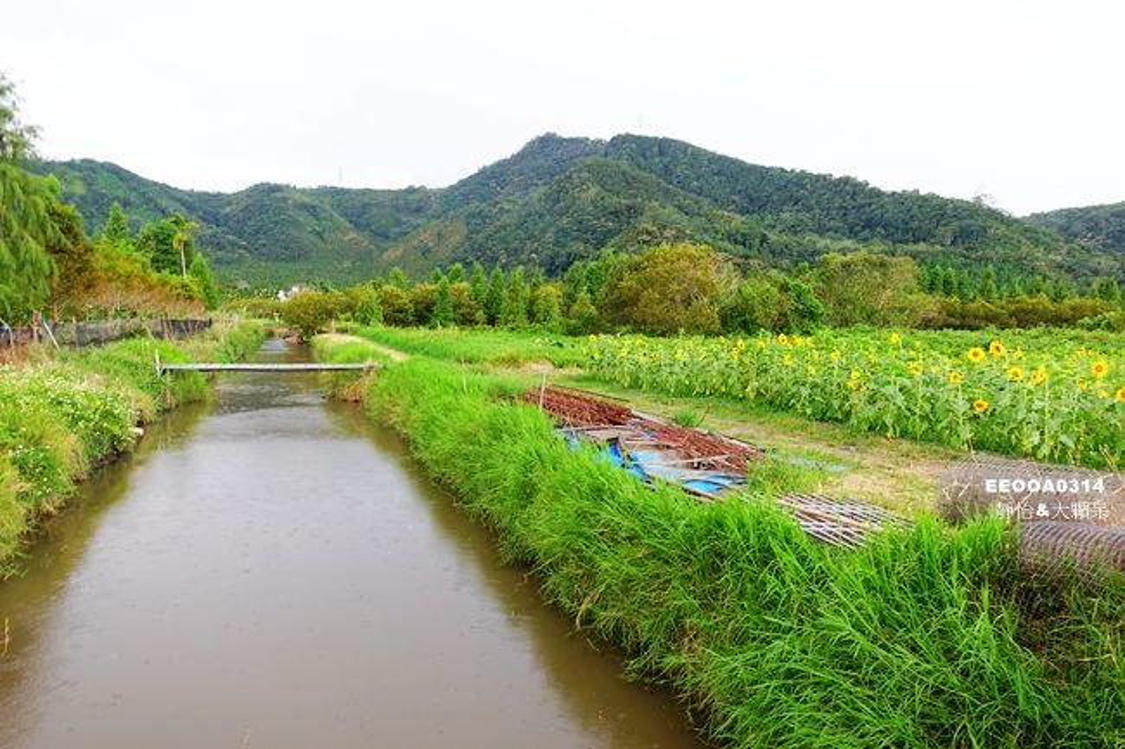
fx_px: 750
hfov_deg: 73.8
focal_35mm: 24
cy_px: 374
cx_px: 562
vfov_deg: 53.1
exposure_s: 1/40
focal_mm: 8.8
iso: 125
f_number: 2.8
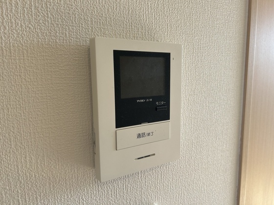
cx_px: 137
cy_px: 102
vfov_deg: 53.1
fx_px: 206
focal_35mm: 26
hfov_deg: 67.3
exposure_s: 1/122
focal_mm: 5.7
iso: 32
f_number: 1.5
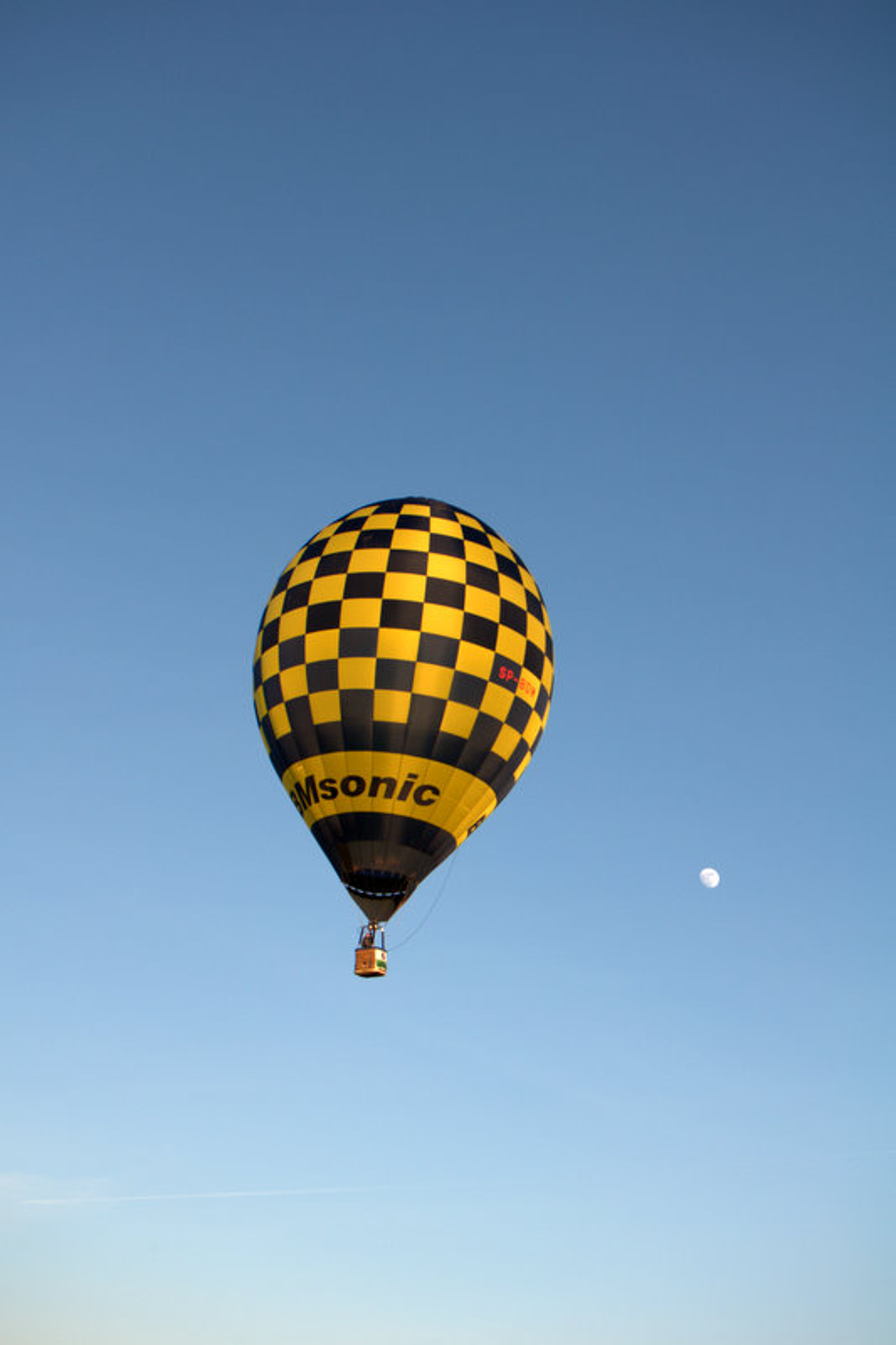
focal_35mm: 52
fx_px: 1961
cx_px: 448
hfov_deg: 25.7
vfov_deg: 37.9
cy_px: 672
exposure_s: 1/800
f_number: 4
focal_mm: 35
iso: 200
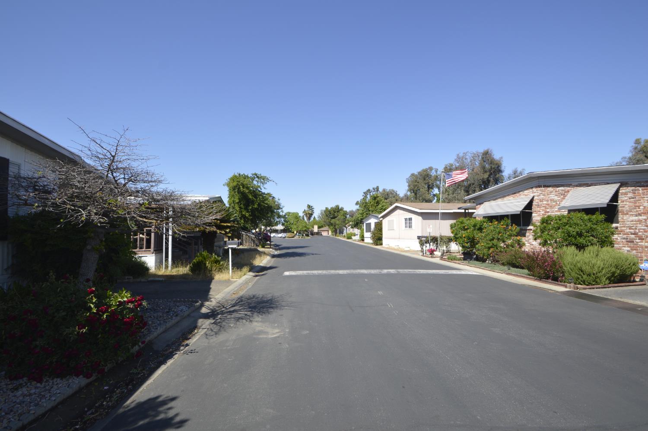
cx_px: 324
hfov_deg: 100.4
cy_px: 216
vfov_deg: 77.2
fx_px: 270
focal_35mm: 15
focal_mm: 10
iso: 100
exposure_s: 1/200
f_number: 7.1
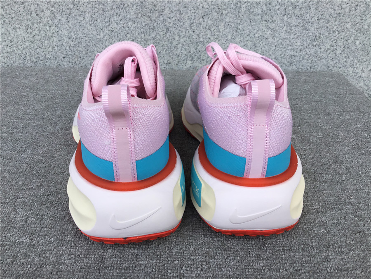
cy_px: 140
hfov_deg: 58.4
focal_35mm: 31
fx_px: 332
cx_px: 186
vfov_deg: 45.4
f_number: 2.4
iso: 25
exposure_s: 1/455
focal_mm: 3.3
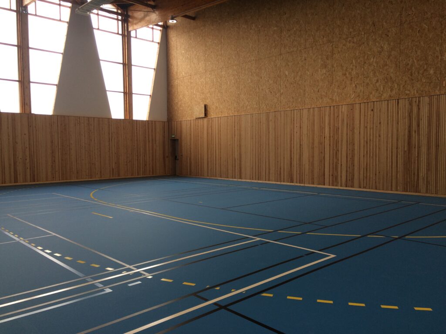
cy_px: 167
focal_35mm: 29
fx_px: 374
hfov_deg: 61.7
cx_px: 223
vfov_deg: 48.2
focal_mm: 4.15
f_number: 2.2
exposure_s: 1/50
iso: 50
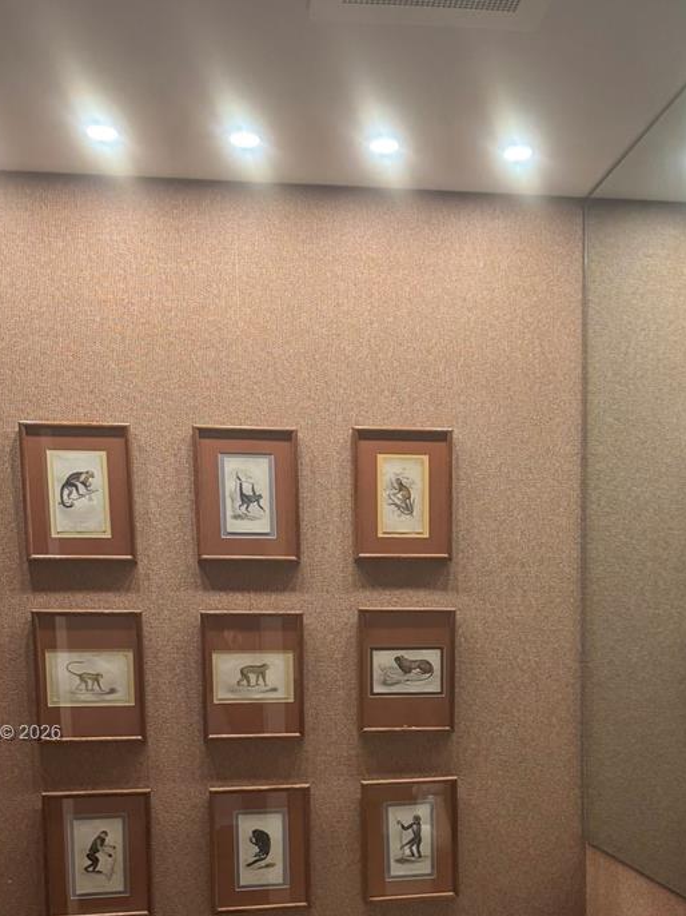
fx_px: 1110
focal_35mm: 42
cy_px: 734
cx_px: 415
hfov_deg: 34.2
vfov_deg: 42.7
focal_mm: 6.76
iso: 400
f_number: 1.78
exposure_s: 1/60
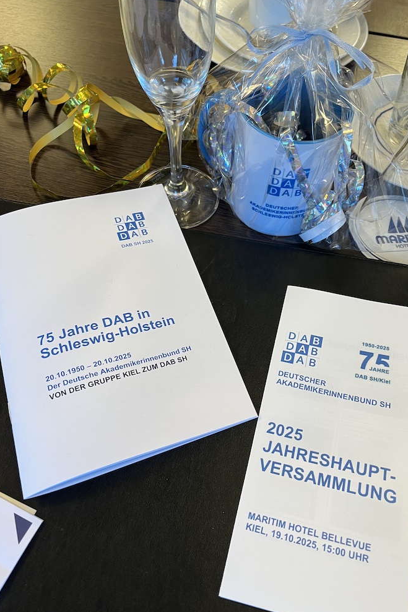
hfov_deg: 46.3
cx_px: 225
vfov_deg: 65.5
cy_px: 304
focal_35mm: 28
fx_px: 476
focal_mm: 5.1
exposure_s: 1/50
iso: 80
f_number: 1.6
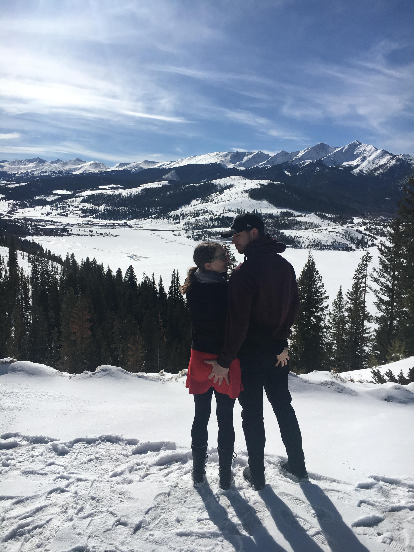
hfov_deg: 48.2
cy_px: 276
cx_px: 207
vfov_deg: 61.7
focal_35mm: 29
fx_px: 462
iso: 25
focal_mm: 4.15
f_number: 2.2
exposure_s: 1/5495
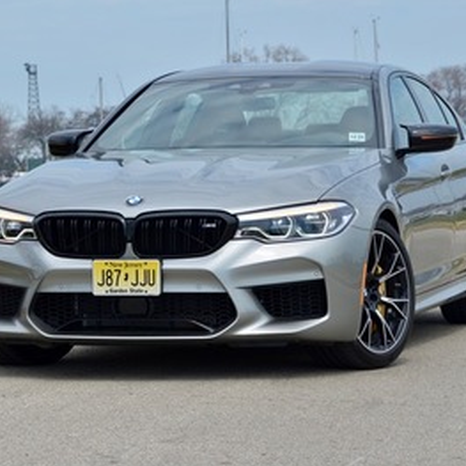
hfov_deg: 11.3
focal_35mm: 155
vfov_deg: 11.3
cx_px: 183
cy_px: 233
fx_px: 2361
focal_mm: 80
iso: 100
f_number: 8
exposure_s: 1/250
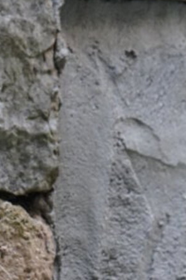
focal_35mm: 284
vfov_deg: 7.2
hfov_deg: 4.8
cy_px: 313
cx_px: 43
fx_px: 2201
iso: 2500
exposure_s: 1/160
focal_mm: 70
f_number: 5.6
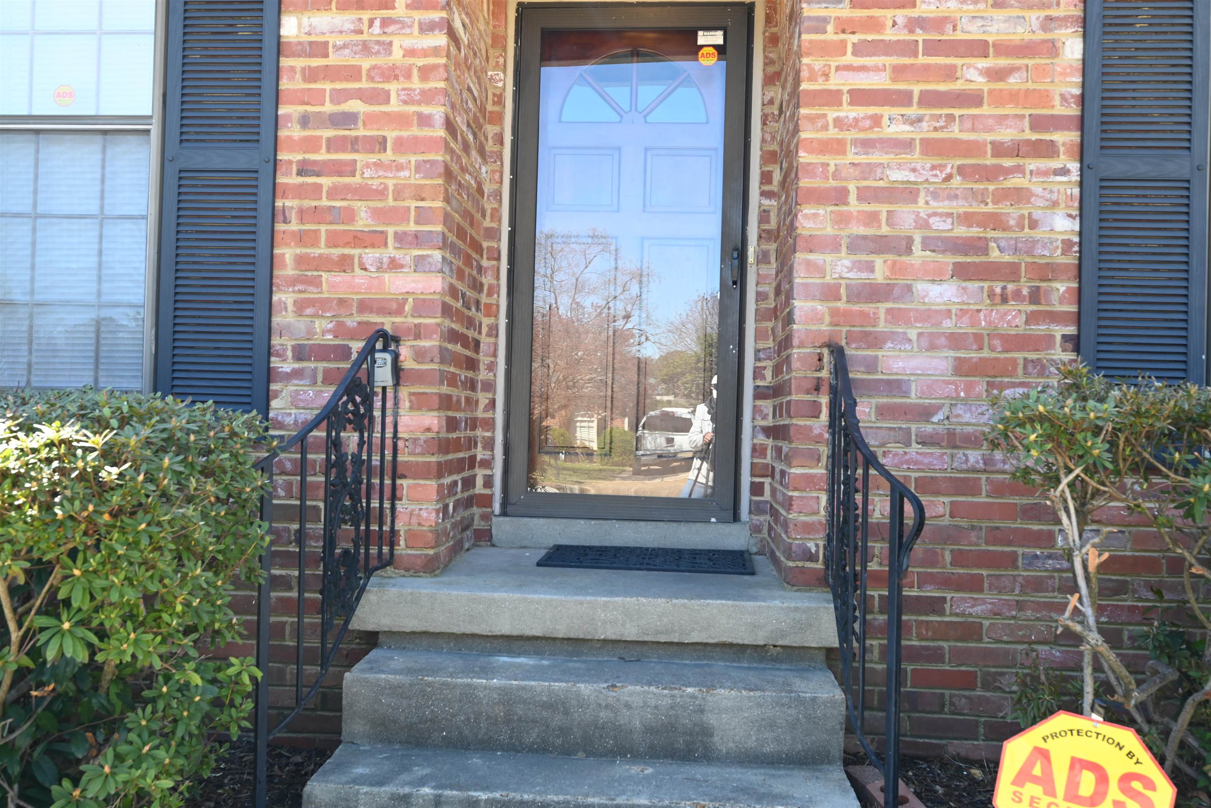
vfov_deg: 43.6
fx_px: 1009
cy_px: 404
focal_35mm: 30
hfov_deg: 61.9
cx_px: 606
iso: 180
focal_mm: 30
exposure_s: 1/30
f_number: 9
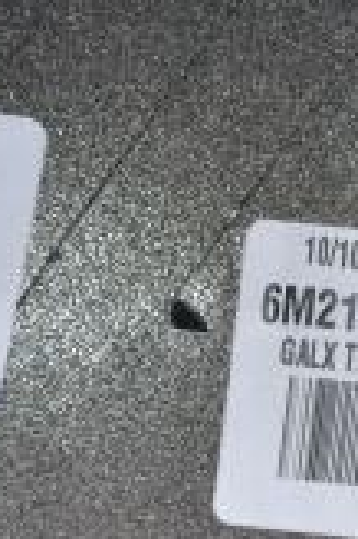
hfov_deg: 3.8
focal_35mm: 365
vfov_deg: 5.7
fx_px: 5456
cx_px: 302
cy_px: 312
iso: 400
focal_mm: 80
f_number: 5.3
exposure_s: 1/125
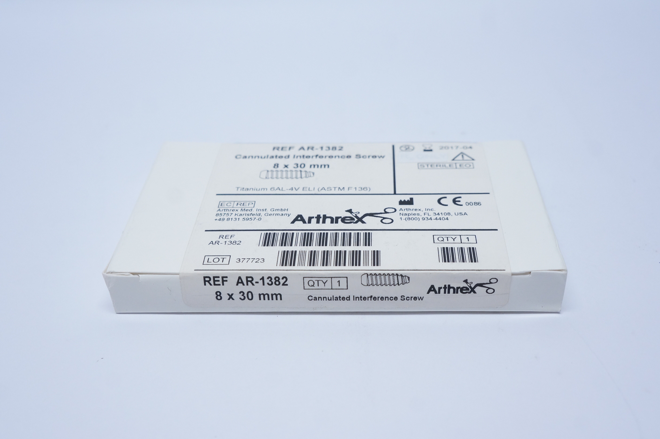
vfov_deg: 32.9
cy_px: 220
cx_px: 330
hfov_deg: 48.0
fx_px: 742
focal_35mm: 40
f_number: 6.3
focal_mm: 27
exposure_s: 1/80
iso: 800
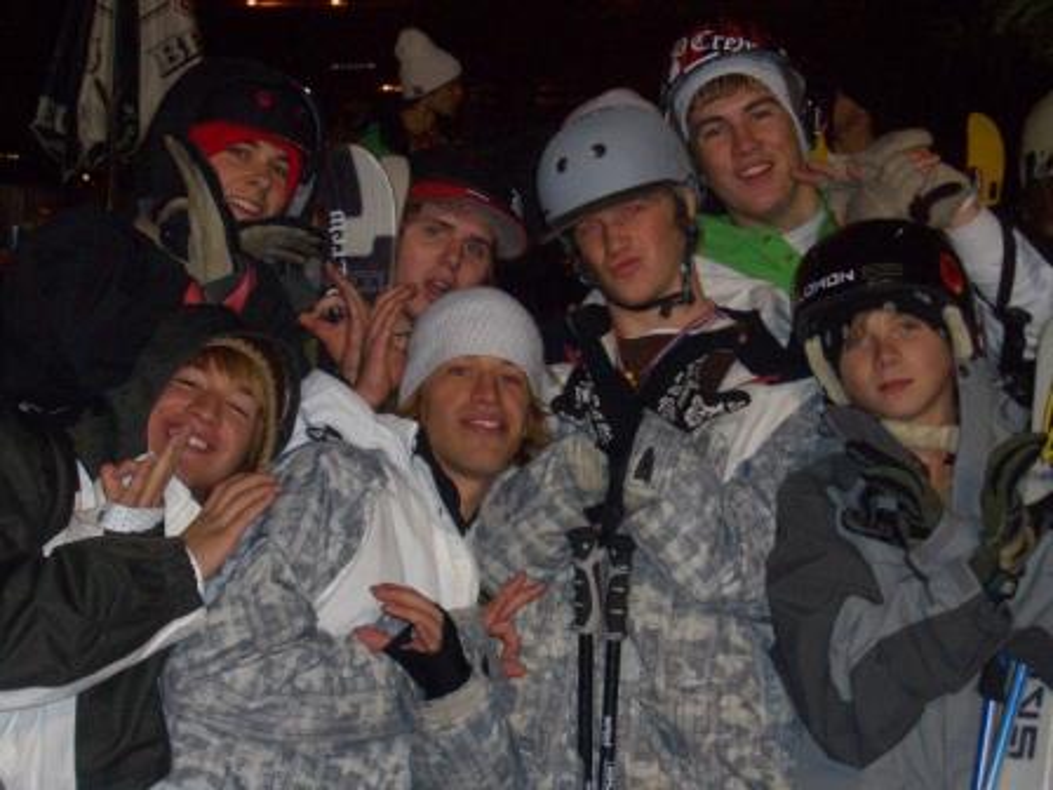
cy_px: 395
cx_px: 526
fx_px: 2251
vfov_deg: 19.9
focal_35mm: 74
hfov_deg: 26.3
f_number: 3.9
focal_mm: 12.2
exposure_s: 1/60
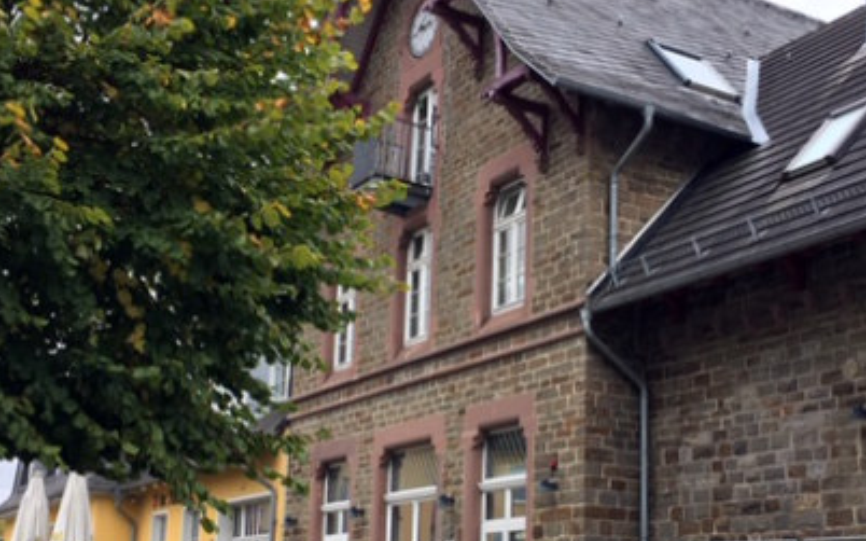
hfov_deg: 41.1
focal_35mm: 49
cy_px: 362
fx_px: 1156
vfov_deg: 26.2
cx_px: 424
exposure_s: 1/175
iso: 25
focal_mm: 4.2
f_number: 2.2
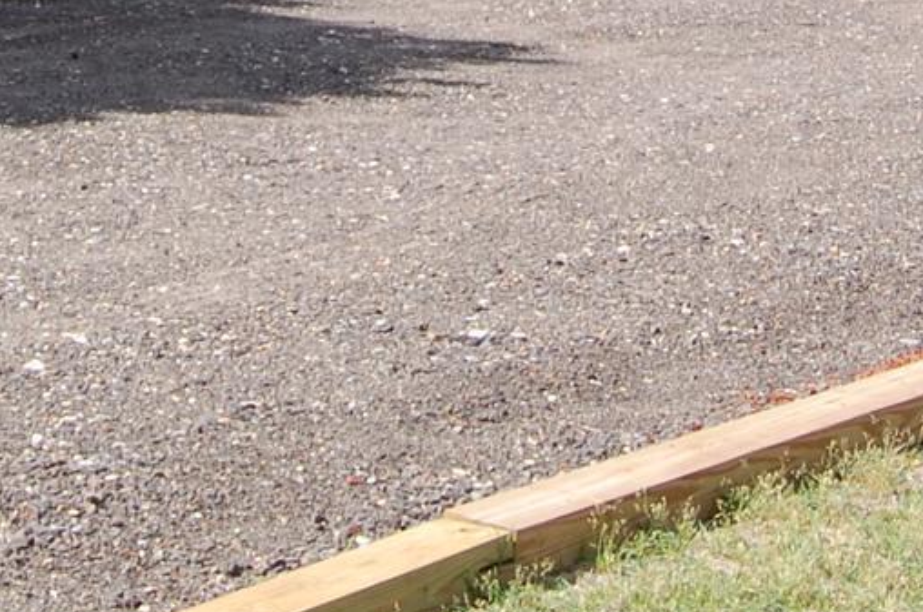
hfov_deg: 16.9
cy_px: -424
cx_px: 345
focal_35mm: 121
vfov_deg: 10.7
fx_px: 3097
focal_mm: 20
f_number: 8
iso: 200
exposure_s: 1/250
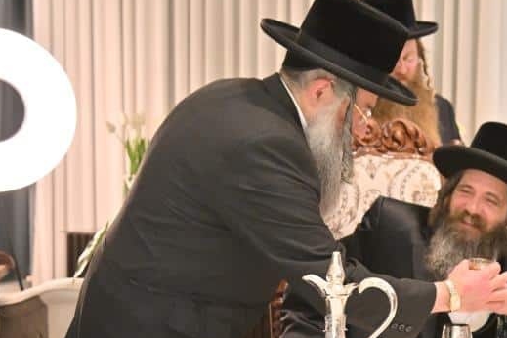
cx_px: 482
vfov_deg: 18.1
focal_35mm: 75
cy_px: 228
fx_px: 1056
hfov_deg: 25.9
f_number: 4
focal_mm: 38
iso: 1600
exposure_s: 1/160
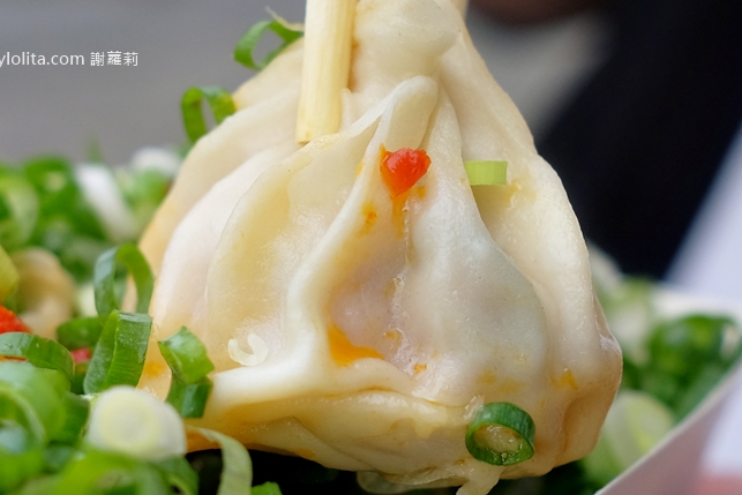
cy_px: 276
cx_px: 388
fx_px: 1010
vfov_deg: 27.5
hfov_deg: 40.3
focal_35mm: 49
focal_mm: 23
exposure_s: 1/800
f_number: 2.8
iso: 200
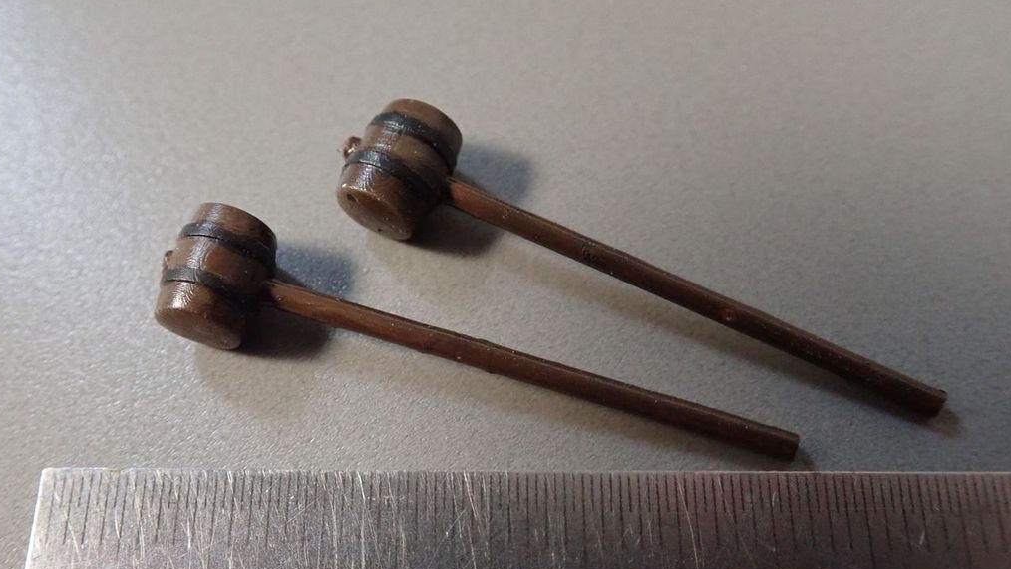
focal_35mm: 33
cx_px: 503
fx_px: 885
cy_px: 359
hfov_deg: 59.5
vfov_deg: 35.4
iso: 800
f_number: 2.3
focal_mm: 5.5
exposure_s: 1/100
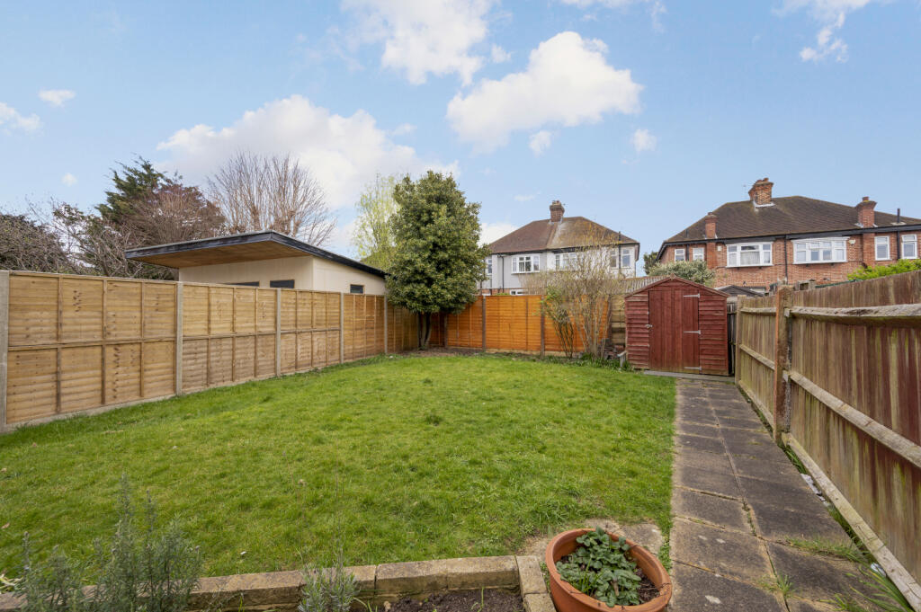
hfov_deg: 104.3
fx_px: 358
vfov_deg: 81.1
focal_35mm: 14
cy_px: 306
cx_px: 460
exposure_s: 1/125
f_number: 8
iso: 200
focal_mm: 14
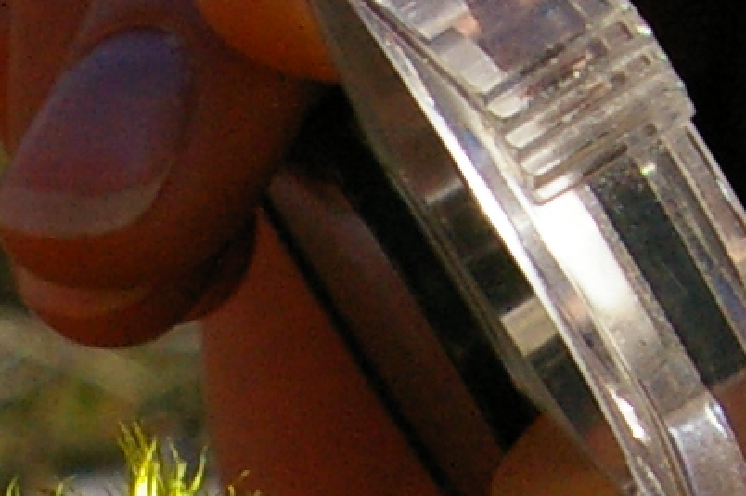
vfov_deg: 3.7
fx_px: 7673
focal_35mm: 371
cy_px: 901
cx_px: -206
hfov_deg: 5.5
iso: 800
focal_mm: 33
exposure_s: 1/350
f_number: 13
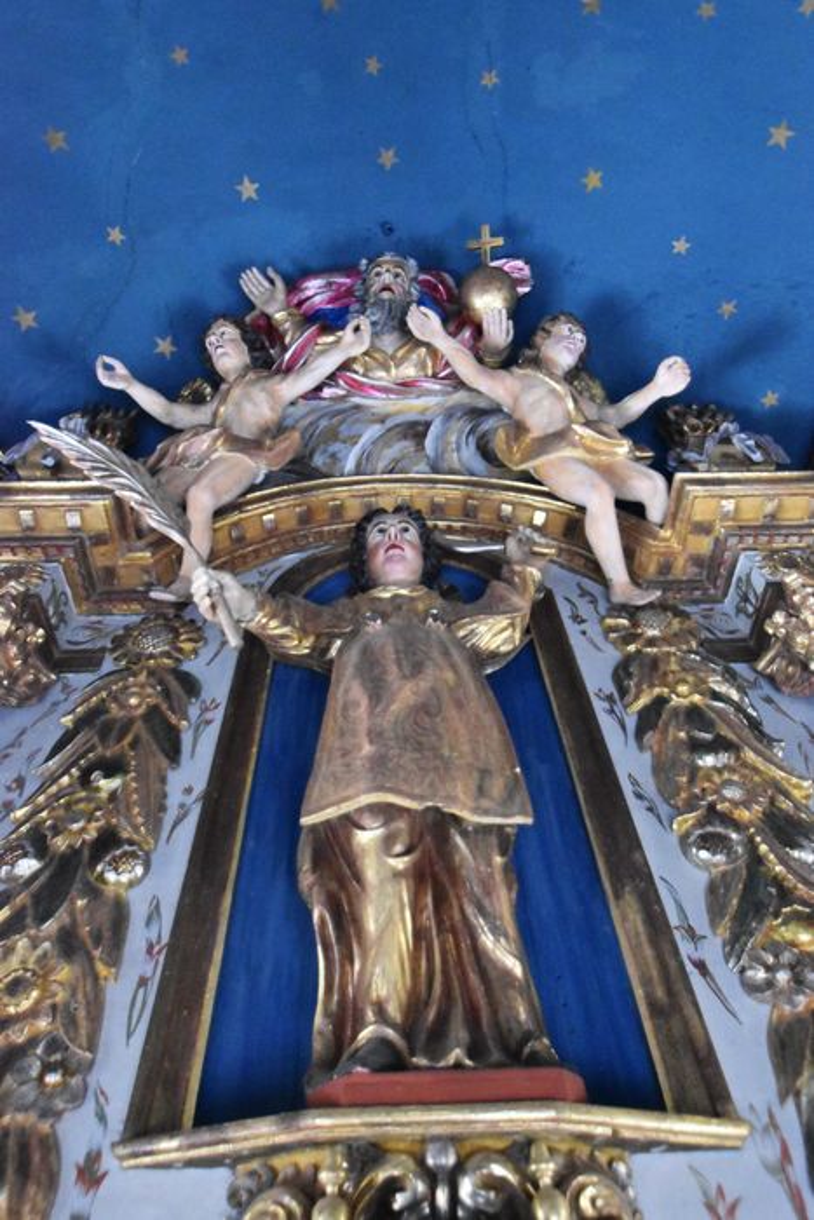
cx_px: 407
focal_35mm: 21
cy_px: 610
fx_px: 712
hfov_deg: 59.5
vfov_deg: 81.2
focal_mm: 14
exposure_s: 1/25
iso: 12800
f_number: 3.8
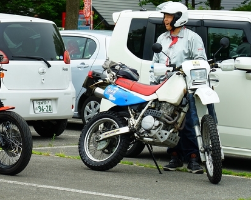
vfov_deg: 8.1
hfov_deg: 10.1
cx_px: 22
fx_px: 1418
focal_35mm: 191
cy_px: 52
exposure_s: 1/200
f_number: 6.7
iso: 100
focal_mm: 105
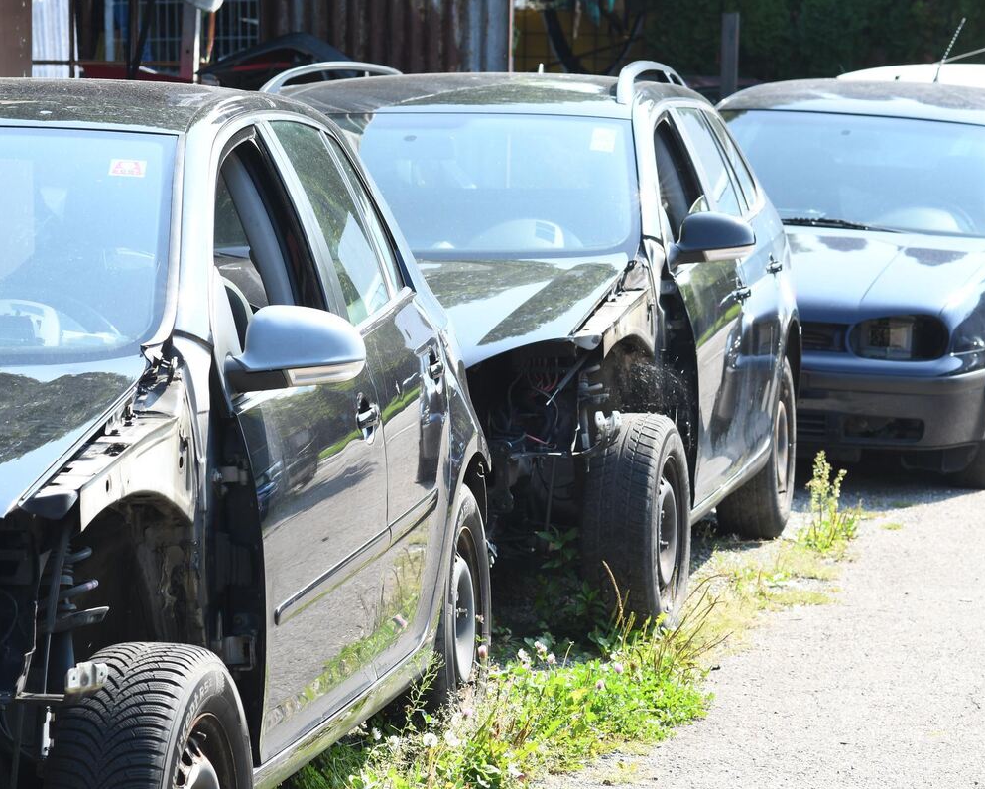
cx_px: 575
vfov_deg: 10.7
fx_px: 4199
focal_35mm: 144
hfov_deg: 13.4
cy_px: 394
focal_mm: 85
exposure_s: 1/100
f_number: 8
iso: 125
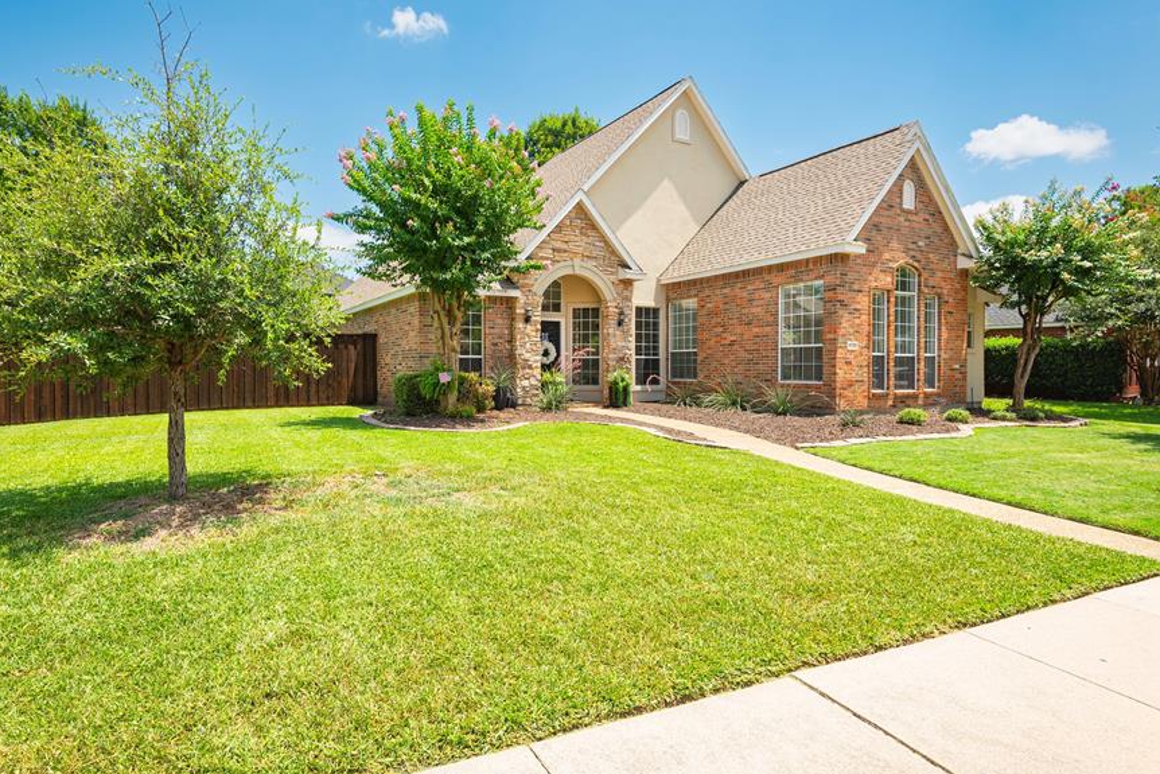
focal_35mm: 19
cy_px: 371
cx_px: 526
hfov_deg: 86.7
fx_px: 612
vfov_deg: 64.6
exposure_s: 1/160
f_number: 7.1
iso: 100
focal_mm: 16
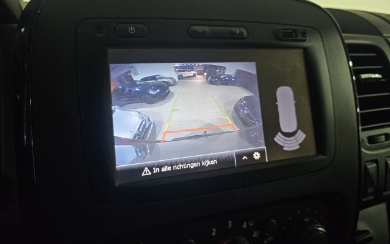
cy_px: 101
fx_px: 266
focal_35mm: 25
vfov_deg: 49.0
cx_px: 199
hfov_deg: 72.5
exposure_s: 1/170
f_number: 1.7
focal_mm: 6.3
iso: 800
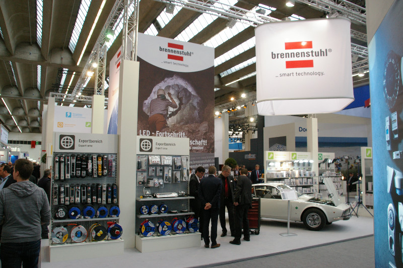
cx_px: 202
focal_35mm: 27
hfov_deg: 67.4
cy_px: 134
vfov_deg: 47.9
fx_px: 302
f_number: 6.7
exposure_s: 1/60
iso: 800
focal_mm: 18
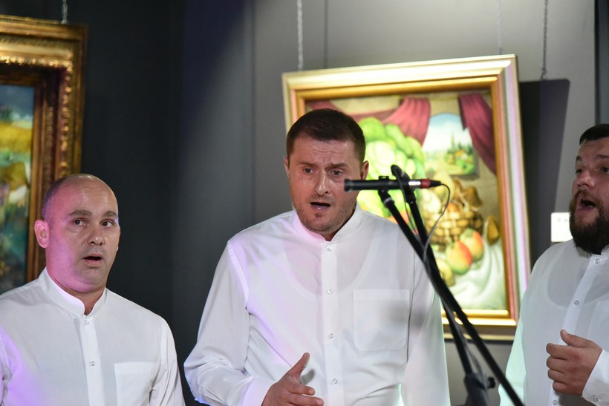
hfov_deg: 17.1
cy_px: 203
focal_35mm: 120
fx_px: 2030
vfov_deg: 11.4
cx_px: 304
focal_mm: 120
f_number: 4
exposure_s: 1/640
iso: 10000
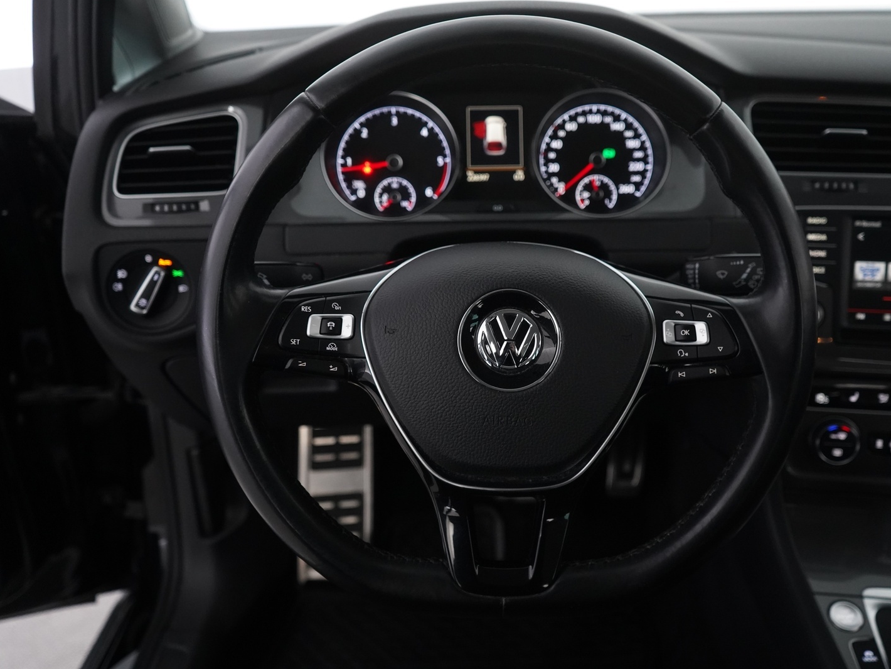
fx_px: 875
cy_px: 330
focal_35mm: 34
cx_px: 500
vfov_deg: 41.8
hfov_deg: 53.8
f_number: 4.5
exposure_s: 1/60
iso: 4000
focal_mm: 31
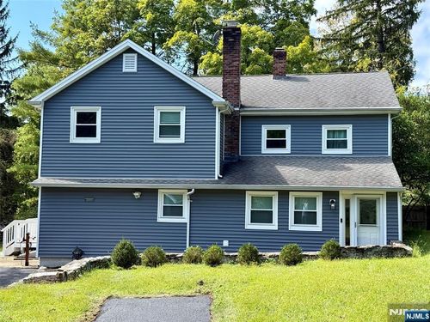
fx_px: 596
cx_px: 215
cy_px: 161
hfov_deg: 39.7
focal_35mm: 48
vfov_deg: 30.3
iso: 100
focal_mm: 6.76
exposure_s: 1/1575
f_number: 1.78
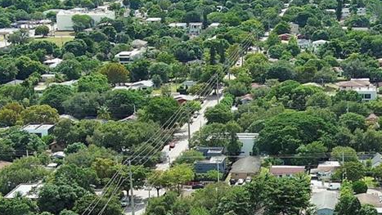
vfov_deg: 11.5
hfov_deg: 20.3
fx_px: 1054
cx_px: 317
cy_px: 235
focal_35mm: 104
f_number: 2.8
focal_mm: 10.57
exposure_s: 1/1767
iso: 100
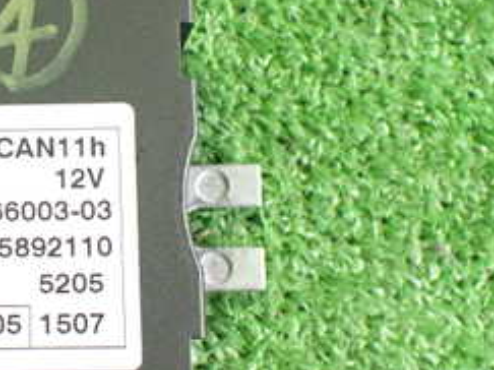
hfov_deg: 24.8
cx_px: -28
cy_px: 203
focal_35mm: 74
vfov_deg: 19.9
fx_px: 1056
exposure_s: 1/60
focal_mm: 5.4
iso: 800
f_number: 2.3
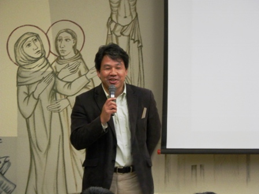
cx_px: 130
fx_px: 1856
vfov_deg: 6.0
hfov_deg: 8.0
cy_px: 97
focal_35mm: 248
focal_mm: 44.4
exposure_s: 1/25
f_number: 6.2
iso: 320
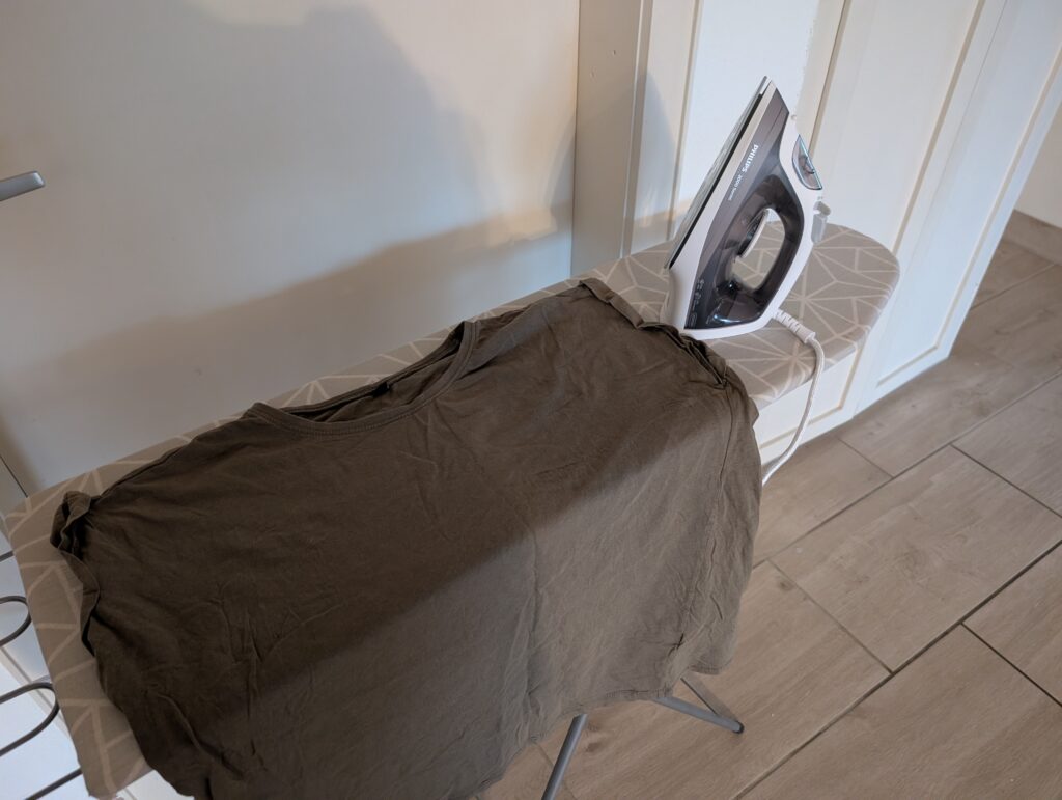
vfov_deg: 56.9
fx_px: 737
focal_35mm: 24
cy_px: 400
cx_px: 531
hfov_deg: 71.5
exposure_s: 1/25
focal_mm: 6.9
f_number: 1.68
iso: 1001
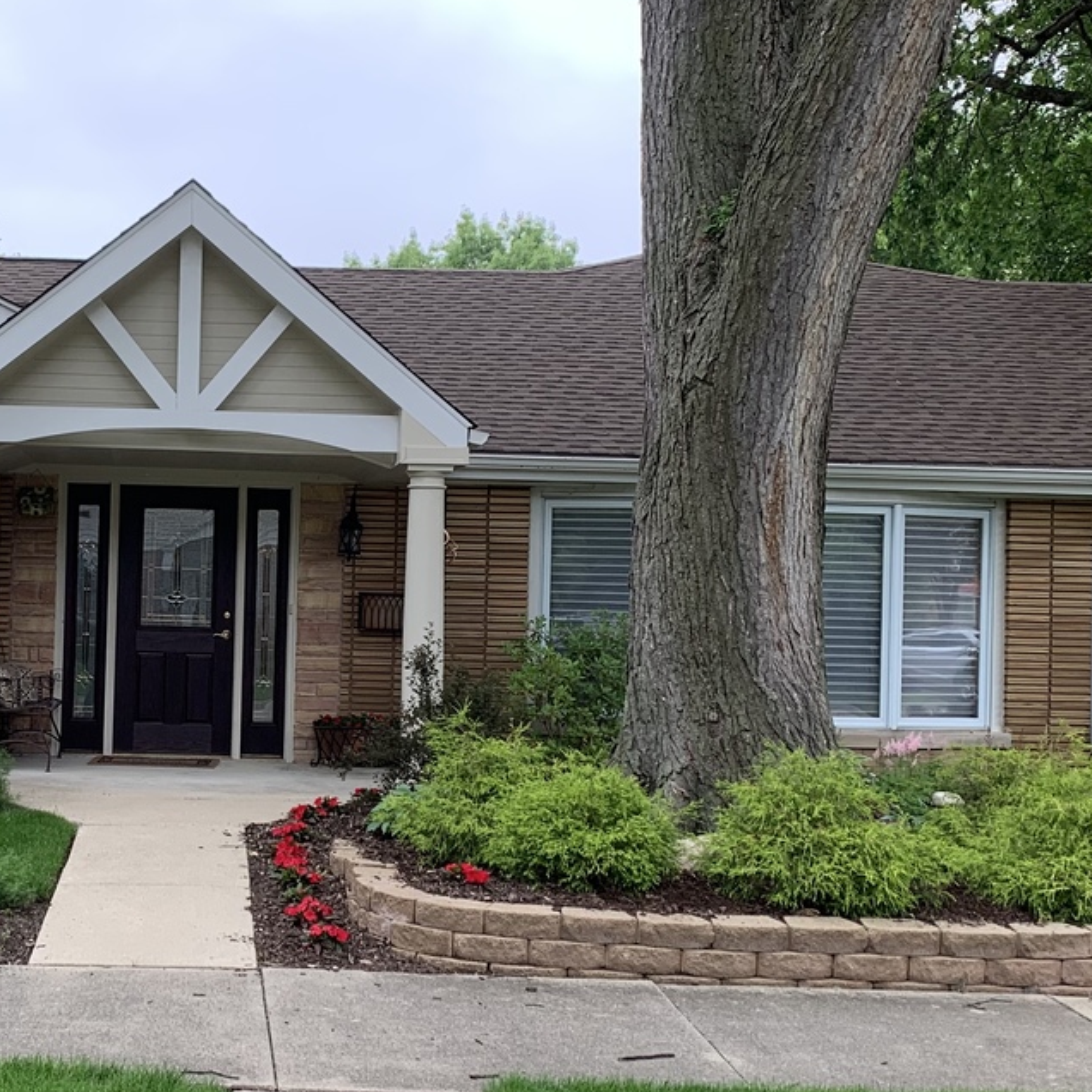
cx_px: 201
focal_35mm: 52
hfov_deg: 31.8
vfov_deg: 32.7
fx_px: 1856
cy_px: 616
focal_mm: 4.25
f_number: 1.8
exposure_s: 1/121
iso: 50
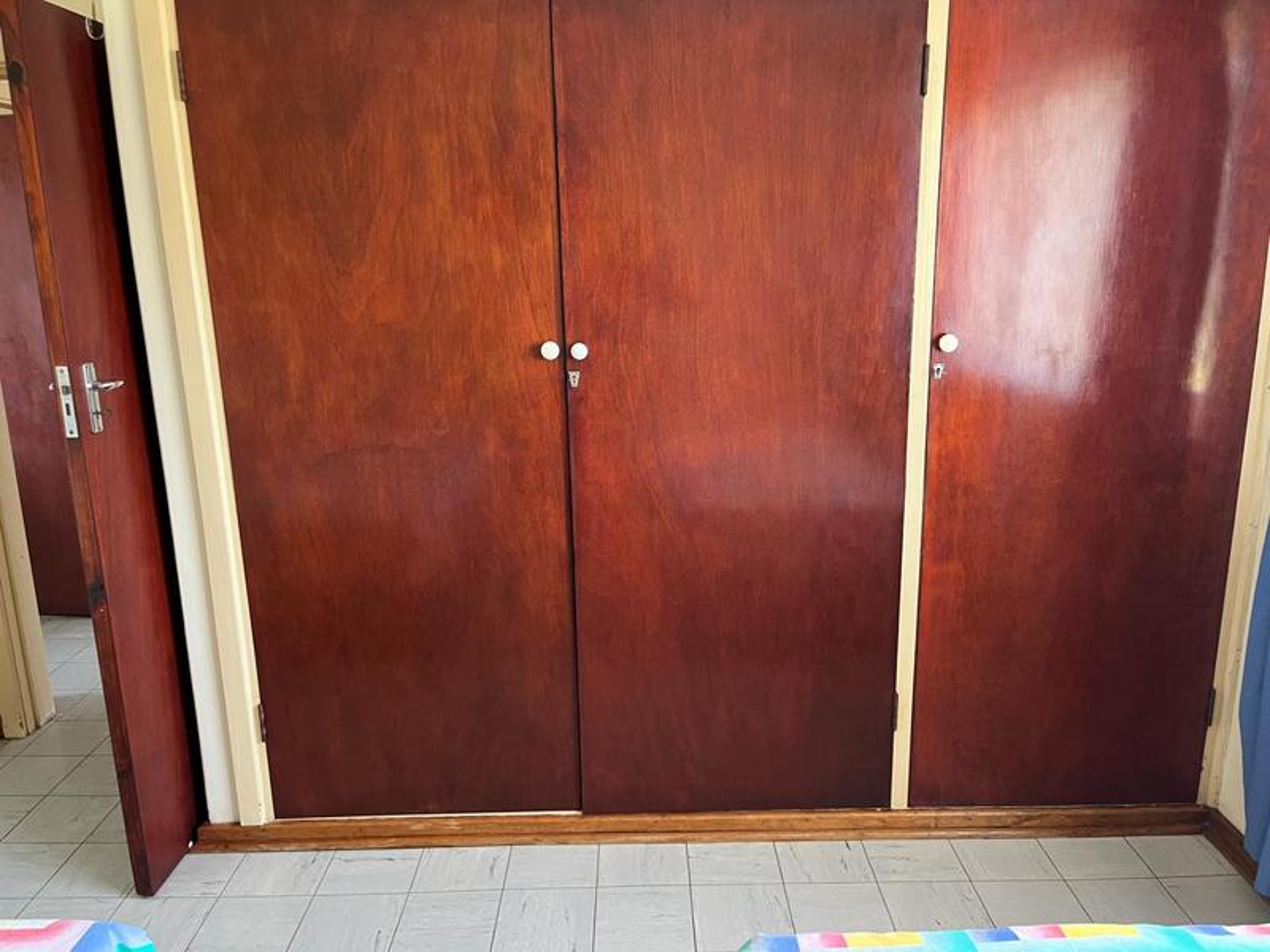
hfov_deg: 67.3
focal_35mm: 26
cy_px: 476
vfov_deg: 53.1
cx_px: 635
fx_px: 954
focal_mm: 5.1
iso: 250
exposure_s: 1/60
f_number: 1.6
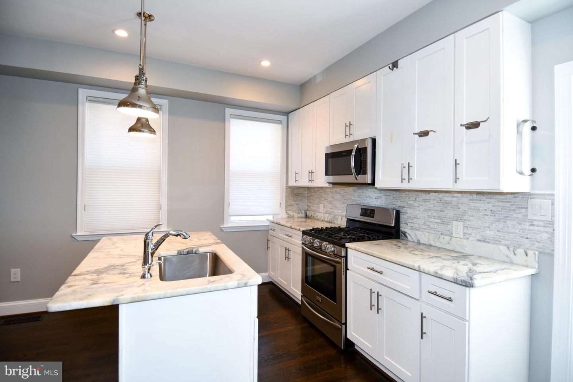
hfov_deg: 90.0
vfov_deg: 67.4
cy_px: 191
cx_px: 286
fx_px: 286
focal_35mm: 18
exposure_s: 1/80
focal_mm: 12
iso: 200
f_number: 4.5
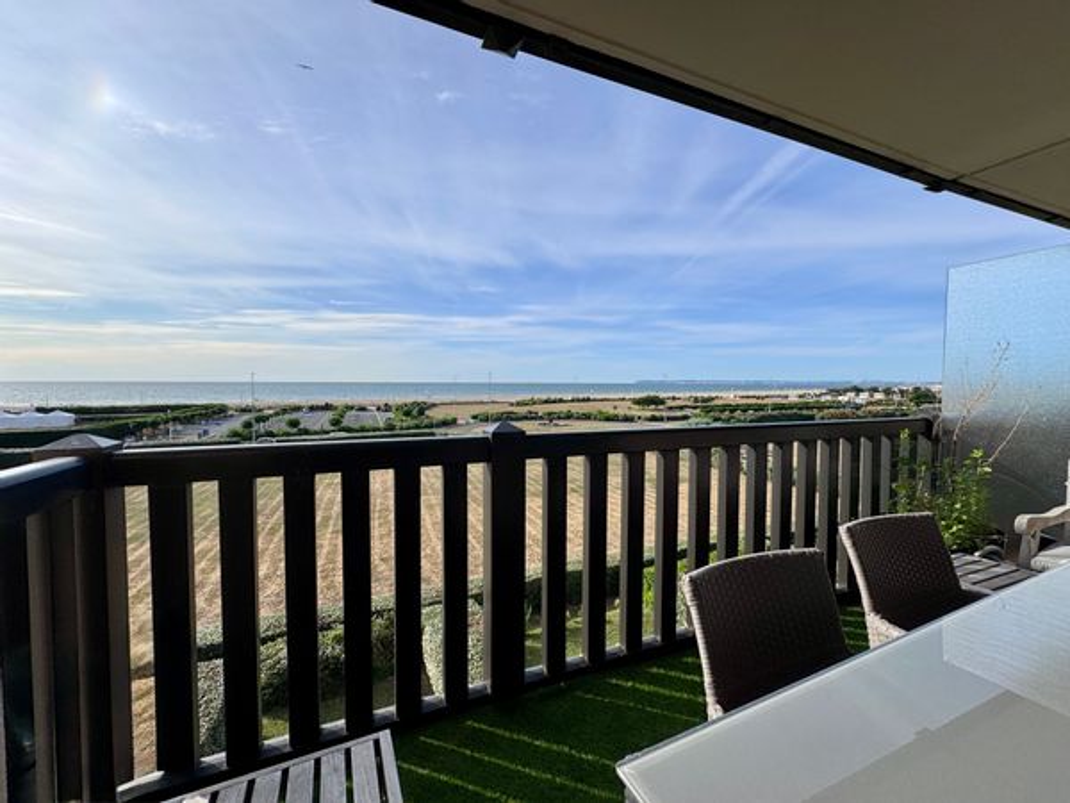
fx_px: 433
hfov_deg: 102.1
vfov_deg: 85.7
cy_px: 402
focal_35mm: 14
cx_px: 535
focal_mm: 2.22
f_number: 2.2
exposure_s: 1/2770
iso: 50
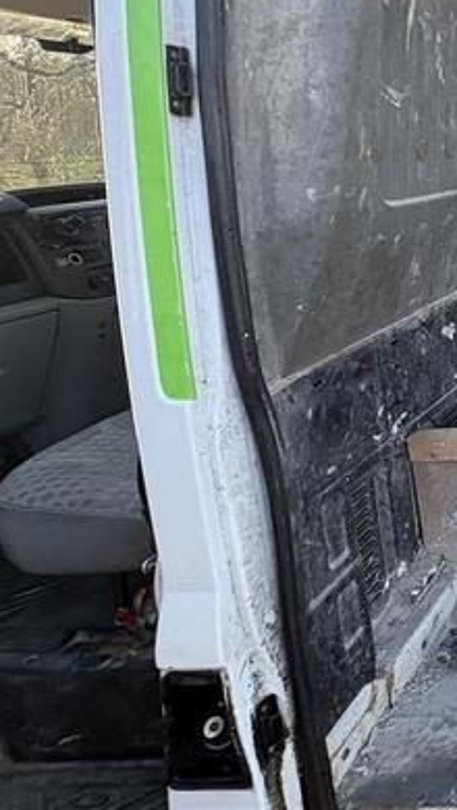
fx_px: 752
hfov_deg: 23.3
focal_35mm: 35
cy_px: 245
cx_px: 760
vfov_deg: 55.0
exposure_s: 1/103
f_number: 2.2
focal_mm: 2.22
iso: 50
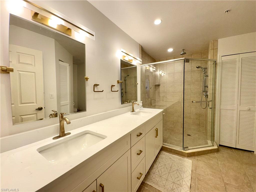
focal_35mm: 14
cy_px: 96
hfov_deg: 102.1
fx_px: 104
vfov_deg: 85.7
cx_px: 128
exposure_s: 1/120
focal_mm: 2.22
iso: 80
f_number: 2.2
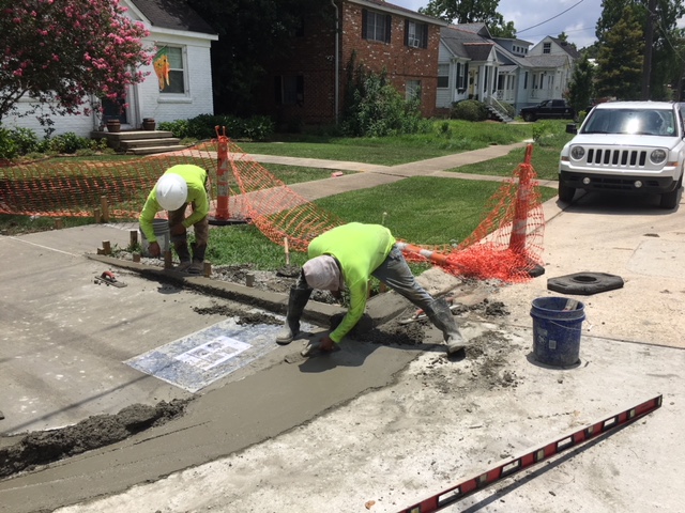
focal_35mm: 29
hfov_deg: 61.7
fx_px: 574
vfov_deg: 48.2
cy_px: 256
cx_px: 342
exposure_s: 1/2747
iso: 25
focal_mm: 4.15
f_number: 2.2
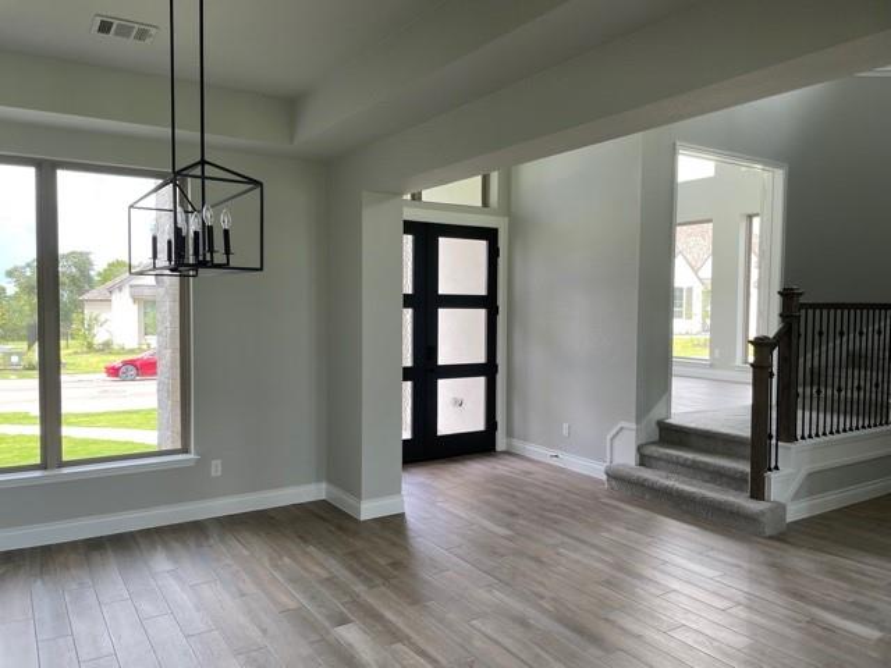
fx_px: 669
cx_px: 446
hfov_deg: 67.3
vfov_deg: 53.1
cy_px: 334
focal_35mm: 26
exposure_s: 1/125
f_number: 1.6
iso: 32
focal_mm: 4.2
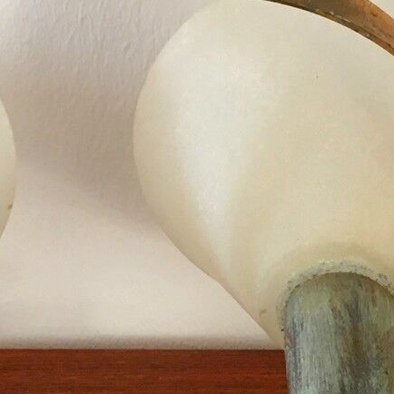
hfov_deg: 14.6
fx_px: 1520
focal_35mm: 118
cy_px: 360
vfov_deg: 14.6
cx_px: 340
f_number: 2.2
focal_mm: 4.15
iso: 100
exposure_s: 1/33
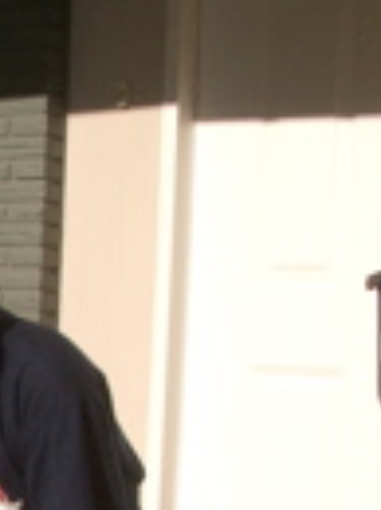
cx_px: -208
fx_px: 1693
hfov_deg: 12.2
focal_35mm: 115
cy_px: 537
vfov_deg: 16.7
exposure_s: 1/1600
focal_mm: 5.8
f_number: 4.3
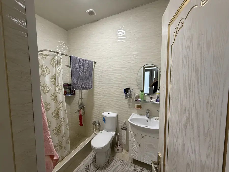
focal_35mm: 14
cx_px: 114
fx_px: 93
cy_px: 86
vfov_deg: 85.7
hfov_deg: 102.1
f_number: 2.2
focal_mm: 2.22
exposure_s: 1/100
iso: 200
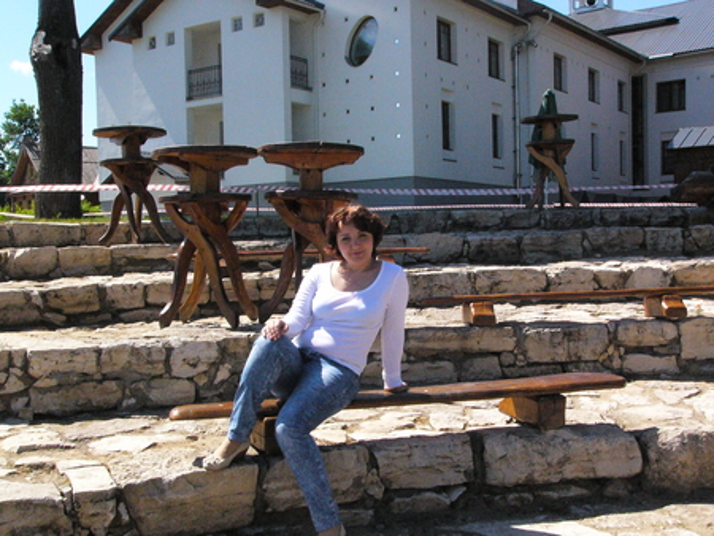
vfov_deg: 32.9
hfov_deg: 42.9
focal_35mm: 44
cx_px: 357
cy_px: 268
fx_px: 908
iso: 400
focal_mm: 7.3
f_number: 5.6
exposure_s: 1/2000
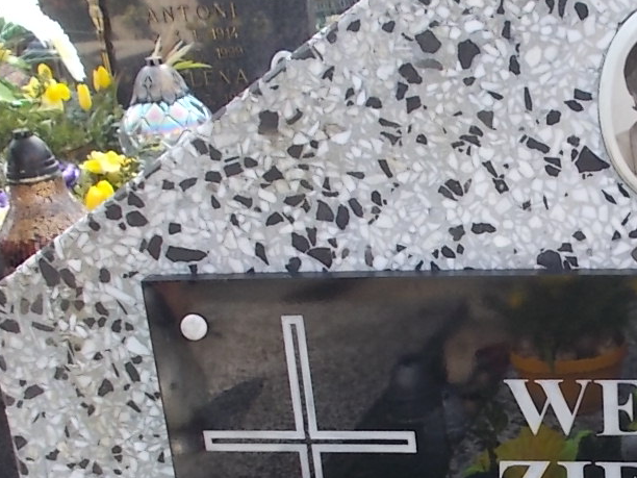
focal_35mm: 68
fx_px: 1251
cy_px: 355
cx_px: 579
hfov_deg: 27.5
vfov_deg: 21.4
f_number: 3.2
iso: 80
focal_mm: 4.6
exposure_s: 1/125
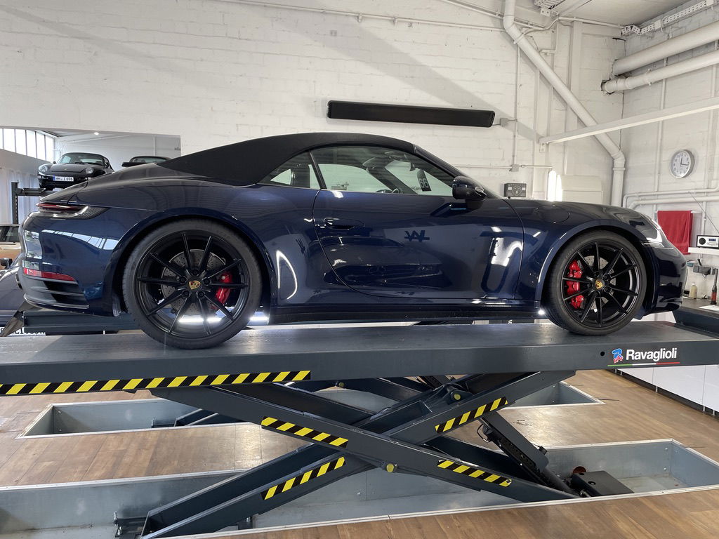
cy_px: 270
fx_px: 540
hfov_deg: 67.3
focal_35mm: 26
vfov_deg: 53.1
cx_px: 360
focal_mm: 4.2
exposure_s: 1/100
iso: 125
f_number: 1.6
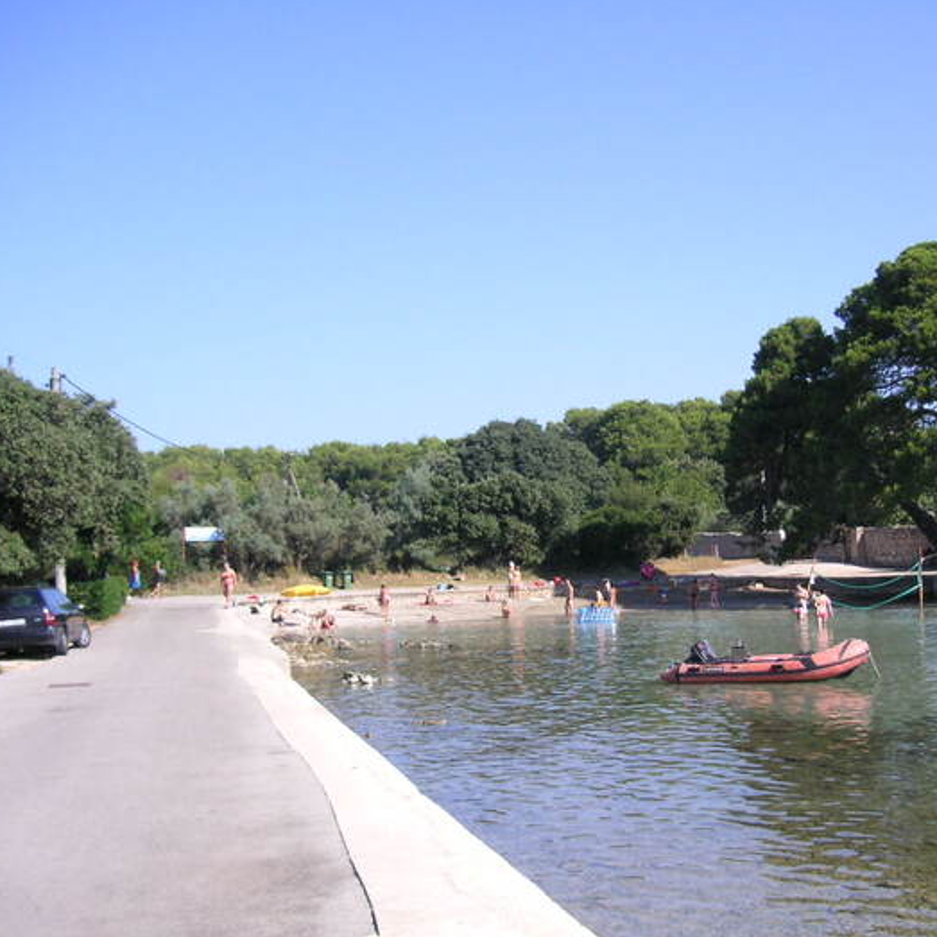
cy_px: 516
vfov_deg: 34.0
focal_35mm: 50
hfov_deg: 33.9
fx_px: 1531
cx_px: 554
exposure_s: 1/180
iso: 50
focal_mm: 6.1
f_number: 6.7
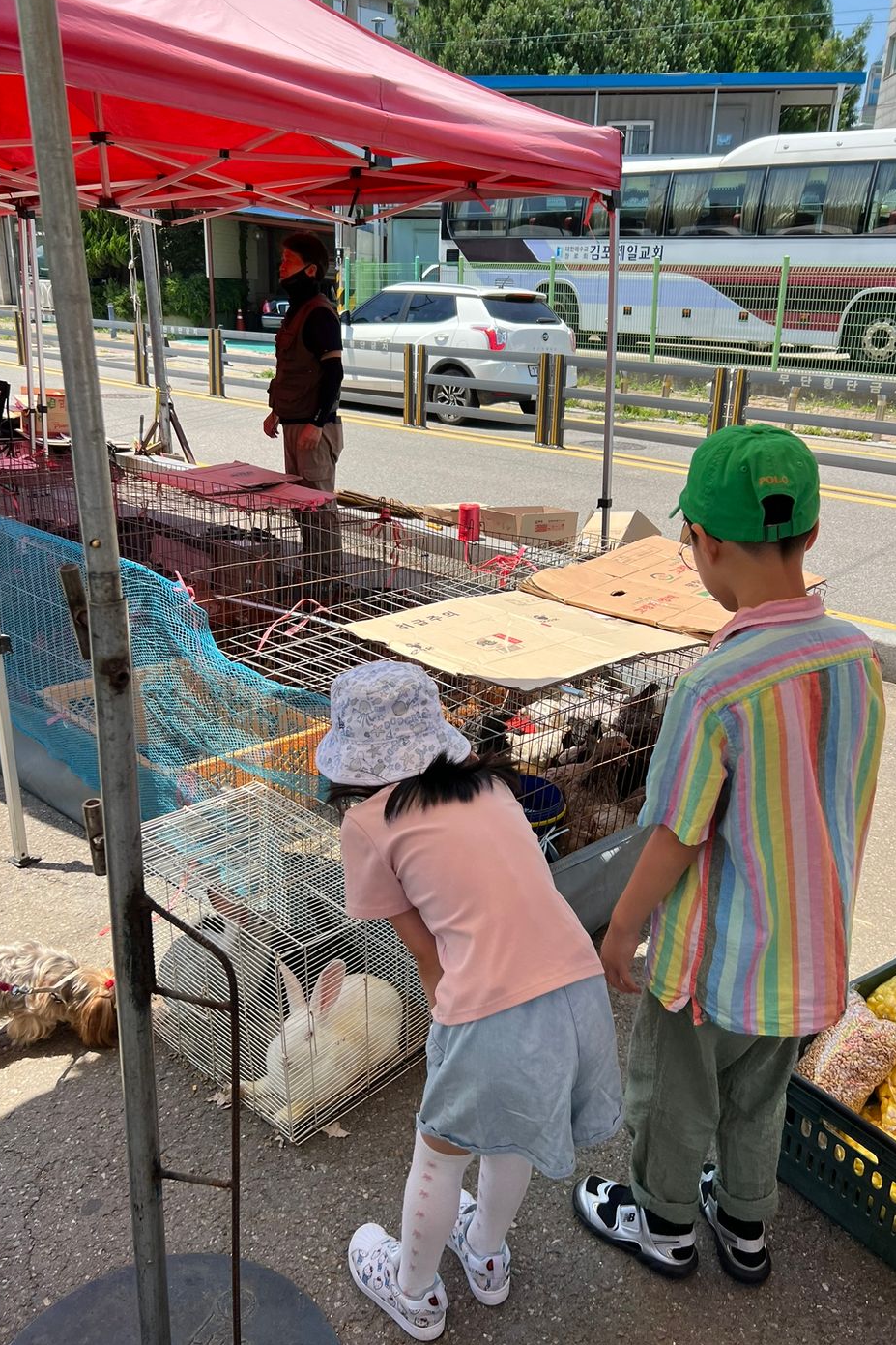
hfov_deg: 46.4
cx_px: 446
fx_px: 1046
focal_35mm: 28
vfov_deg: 65.5
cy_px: 682
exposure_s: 1/1597
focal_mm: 5.7
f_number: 1.5
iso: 50
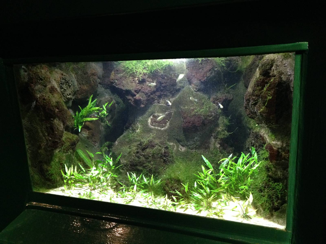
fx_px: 311
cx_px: 163
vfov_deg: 42.9
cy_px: 122
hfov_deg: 55.4
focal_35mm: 33
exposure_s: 1/15
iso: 400
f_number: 2.4
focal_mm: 4.12
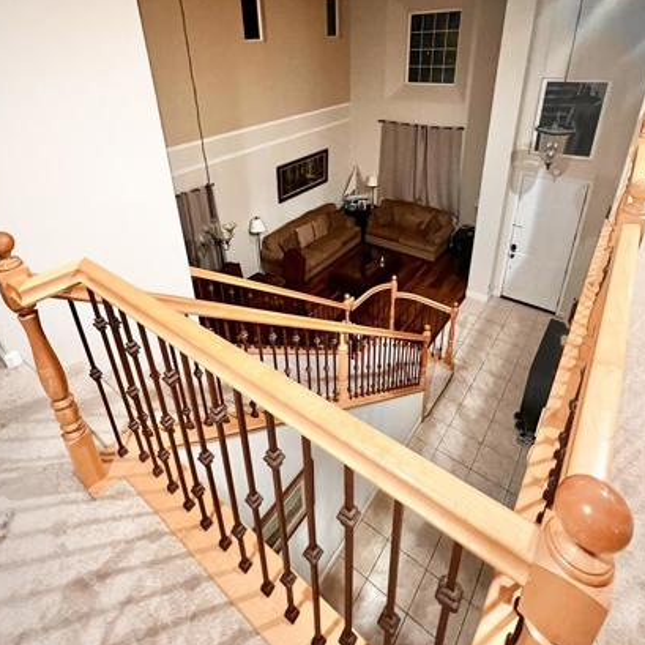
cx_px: 311
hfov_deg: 80.7
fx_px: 379
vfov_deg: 78.4
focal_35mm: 18
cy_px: 221
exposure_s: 1/40
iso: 1250
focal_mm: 1.57
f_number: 1.8
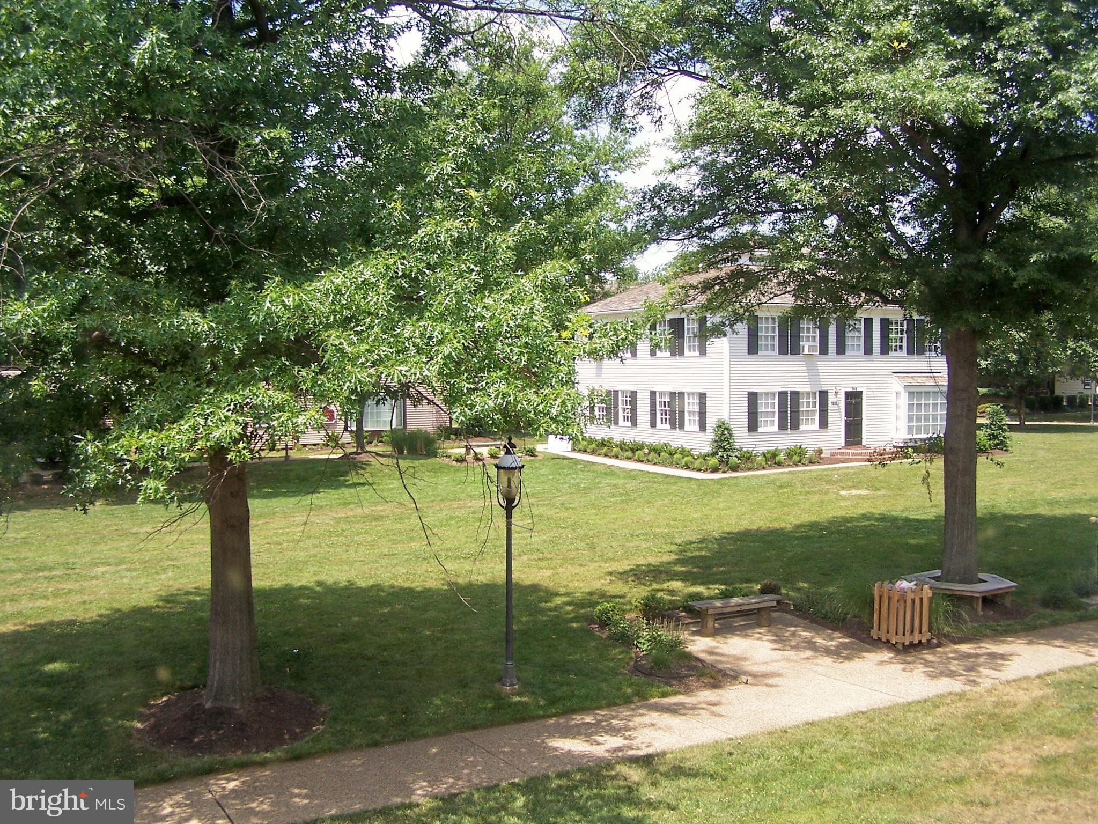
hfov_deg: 49.0
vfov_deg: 37.7
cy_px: 412
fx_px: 1206
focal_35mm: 38
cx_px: 549
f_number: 2.8
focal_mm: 6.3
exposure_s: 1/500
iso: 80
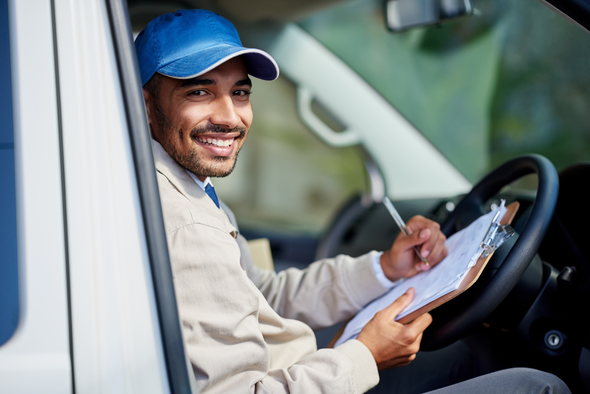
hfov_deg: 23.9
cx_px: 295
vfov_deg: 16.1
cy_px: 197
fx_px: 1393
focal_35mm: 85
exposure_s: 1/2000
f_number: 2
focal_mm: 85
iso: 250
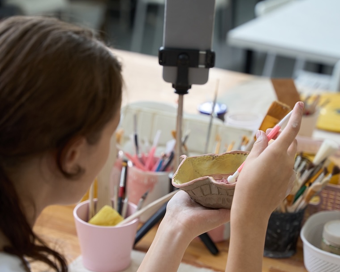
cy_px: 175
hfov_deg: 21.5
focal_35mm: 89
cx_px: 175
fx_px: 895
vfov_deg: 17.2
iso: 500
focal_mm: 60
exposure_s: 1/250
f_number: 2.8
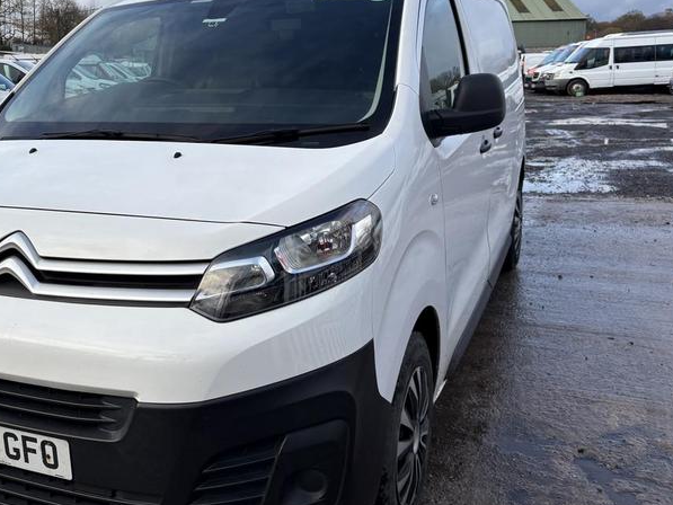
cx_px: 220
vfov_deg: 36.7
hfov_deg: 47.0
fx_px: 758
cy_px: 211
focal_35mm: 39
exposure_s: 1/973
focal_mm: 5.96
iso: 50
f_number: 1.6
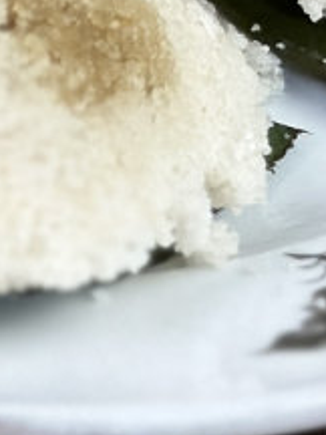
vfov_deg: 5.5
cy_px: -248
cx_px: -133
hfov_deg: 4.2
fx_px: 4458
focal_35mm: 355
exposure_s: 1/100
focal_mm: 6.86
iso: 100
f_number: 1.78
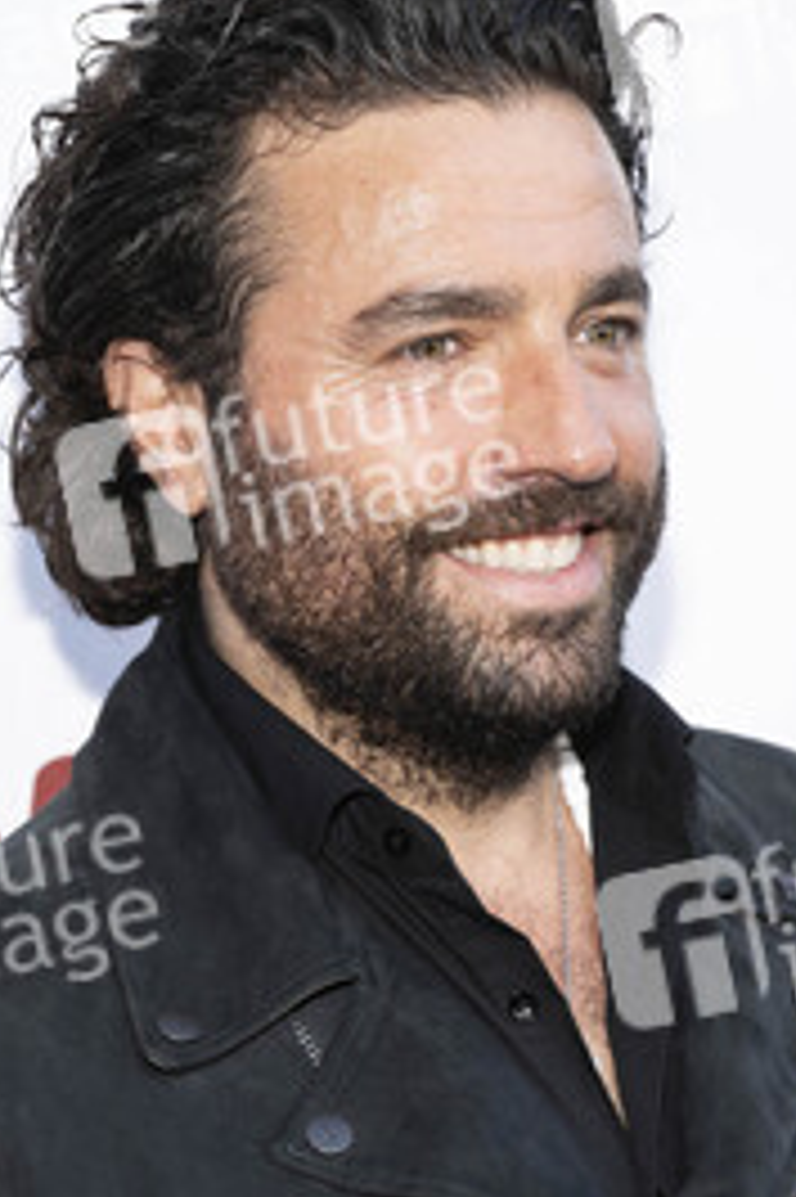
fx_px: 4151
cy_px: 698
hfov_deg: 11.0
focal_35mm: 125
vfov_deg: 16.4
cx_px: 418
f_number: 5.6
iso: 400
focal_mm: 83
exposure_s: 1/200
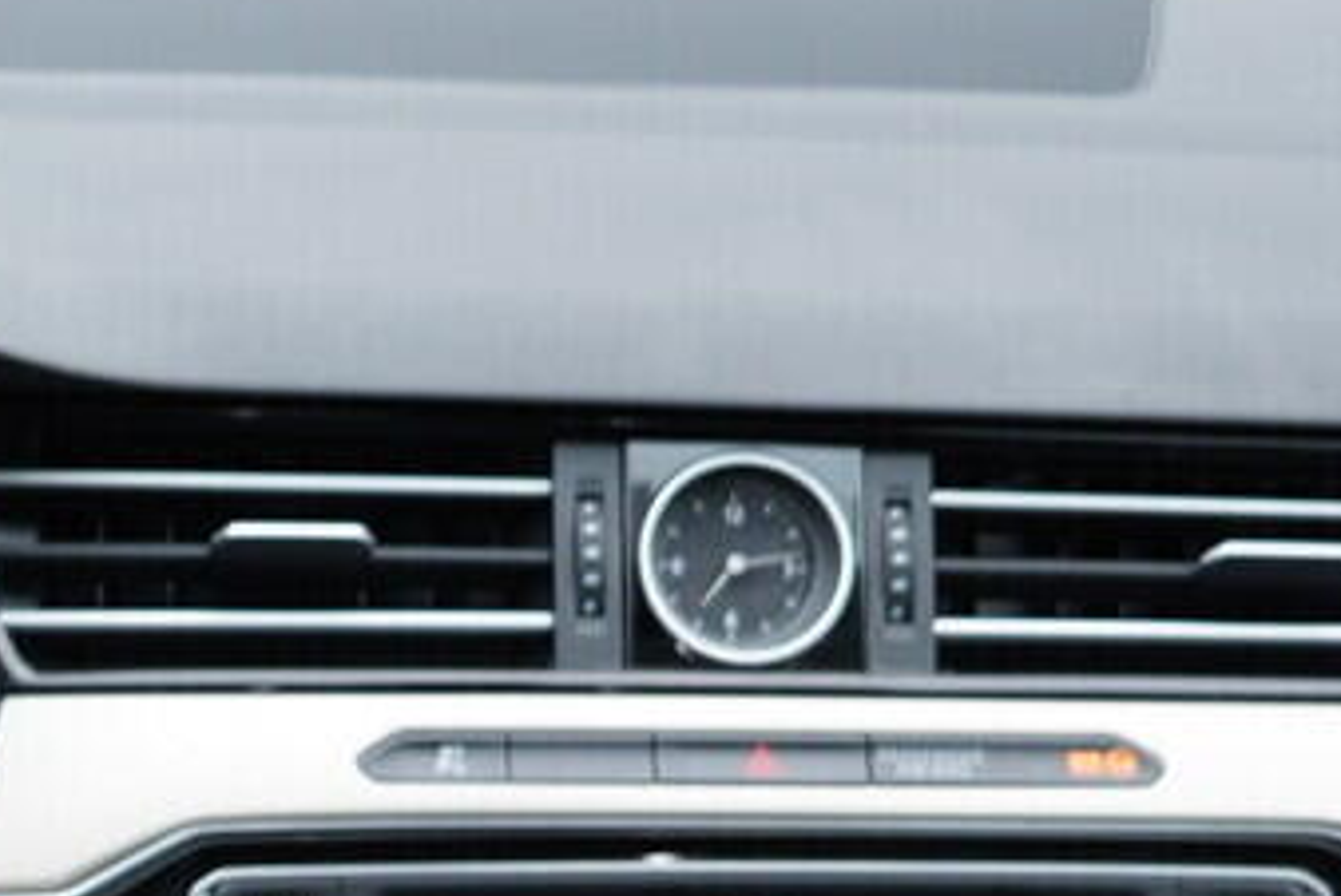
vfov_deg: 12.1
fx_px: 4064
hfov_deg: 18.0
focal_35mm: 109
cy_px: 1263
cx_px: -183
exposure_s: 1/40
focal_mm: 24
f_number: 2.8
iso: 200
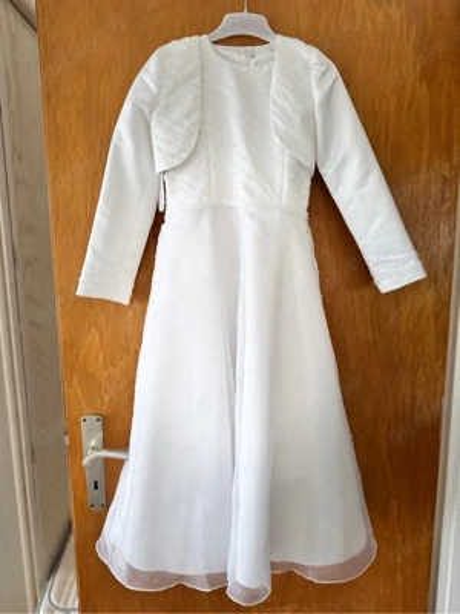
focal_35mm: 24
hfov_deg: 56.8
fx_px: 425
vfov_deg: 71.6
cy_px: 307
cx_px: 230
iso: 250
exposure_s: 1/60
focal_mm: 6.76
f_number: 1.78
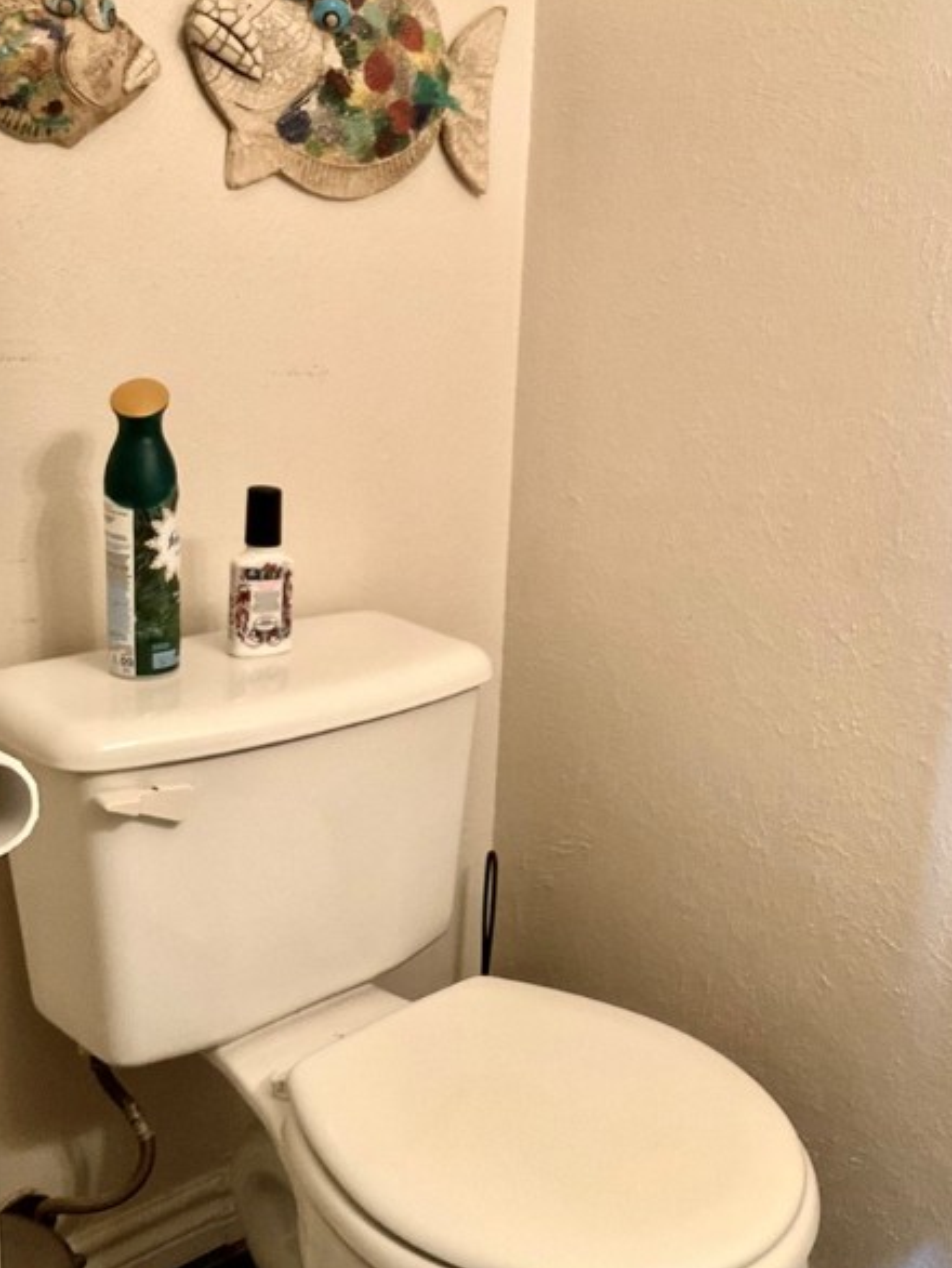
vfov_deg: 49.0
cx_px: 554
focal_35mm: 38
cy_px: 628
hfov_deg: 37.6
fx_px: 1392
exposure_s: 1/60
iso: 200
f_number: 1.8
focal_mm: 3
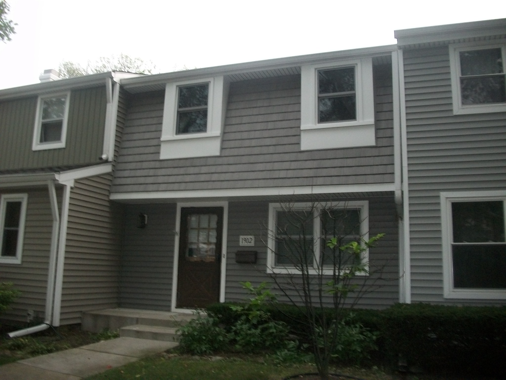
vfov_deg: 44.2
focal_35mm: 32
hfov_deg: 56.8
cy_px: 190
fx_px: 468
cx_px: 253
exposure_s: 1/30
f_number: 2.9
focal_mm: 5.7
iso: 240
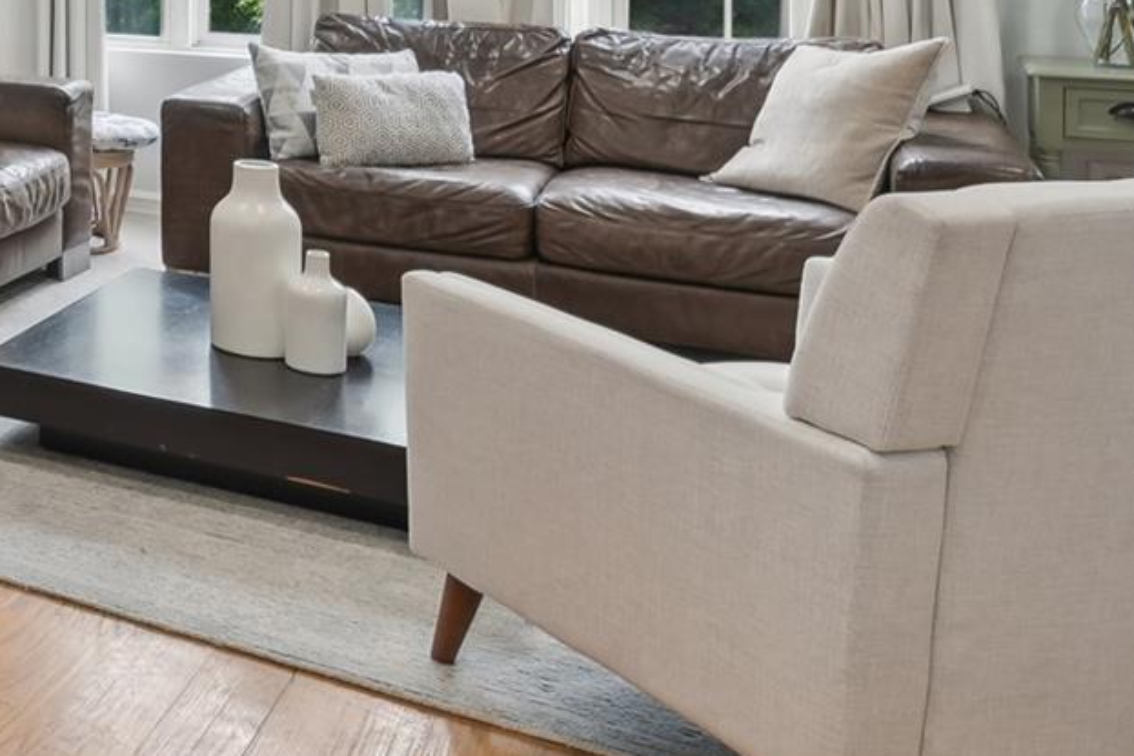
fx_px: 1449
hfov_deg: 30.5
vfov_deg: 26.0
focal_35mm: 46
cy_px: -163
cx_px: -440
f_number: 11
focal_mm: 14
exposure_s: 1/8
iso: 100
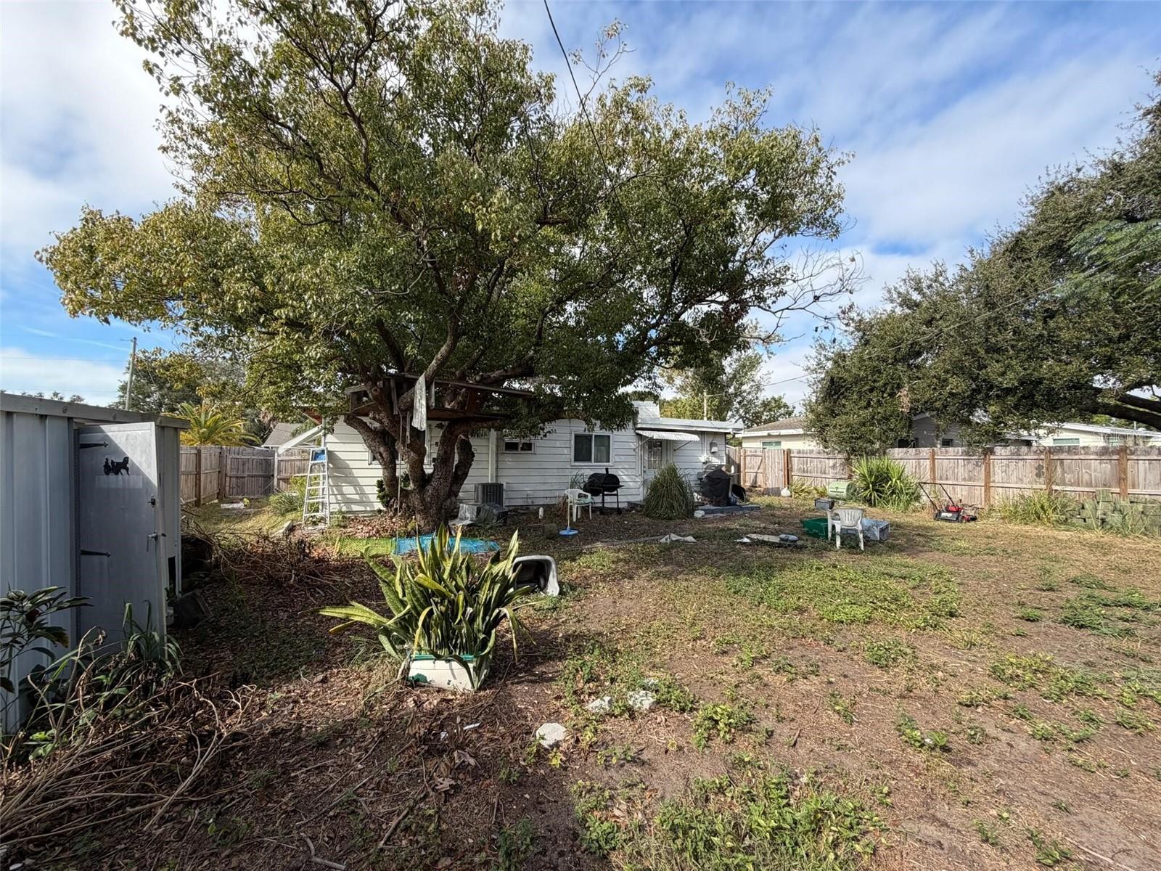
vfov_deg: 85.7
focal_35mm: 14
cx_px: 580
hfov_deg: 102.1
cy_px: 436
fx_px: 470
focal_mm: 2.22
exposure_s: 1/742
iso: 40
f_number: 2.2
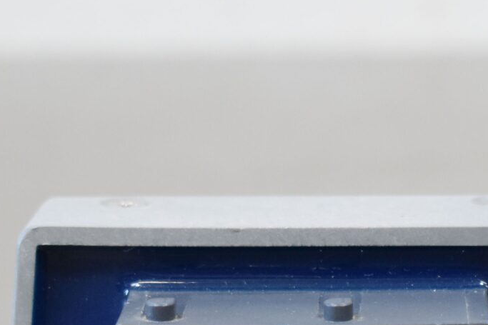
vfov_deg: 7.6
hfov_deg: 11.4
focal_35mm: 180
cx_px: 426
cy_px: 385
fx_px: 2439
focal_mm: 32
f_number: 4.5
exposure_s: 1/125
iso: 900
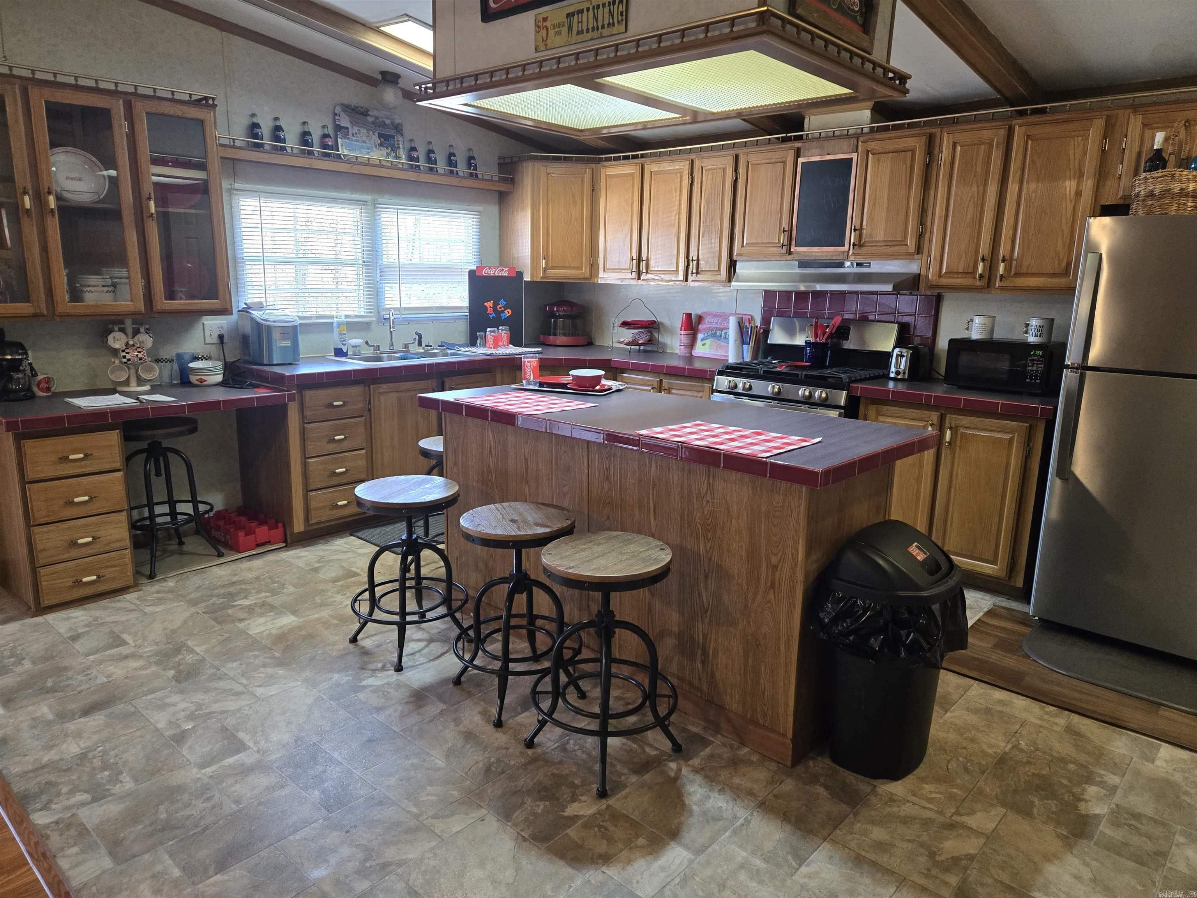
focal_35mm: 23
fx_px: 795
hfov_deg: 73.9
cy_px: 449
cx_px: 598
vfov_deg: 58.9
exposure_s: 1/120
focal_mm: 5.4
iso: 400
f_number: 1.8
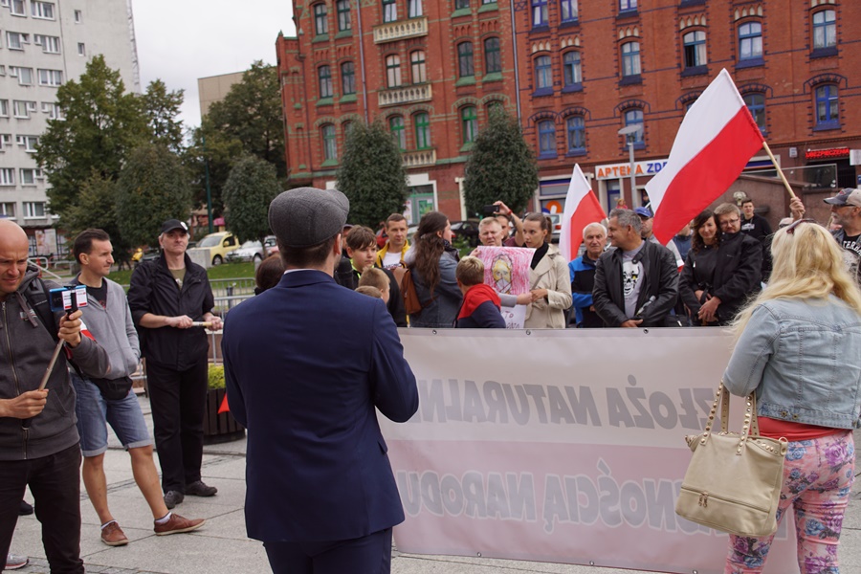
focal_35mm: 52
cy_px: 287
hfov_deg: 37.9
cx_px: 430
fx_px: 1256
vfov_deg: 25.8
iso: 100
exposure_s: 1/200
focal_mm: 35
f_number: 5
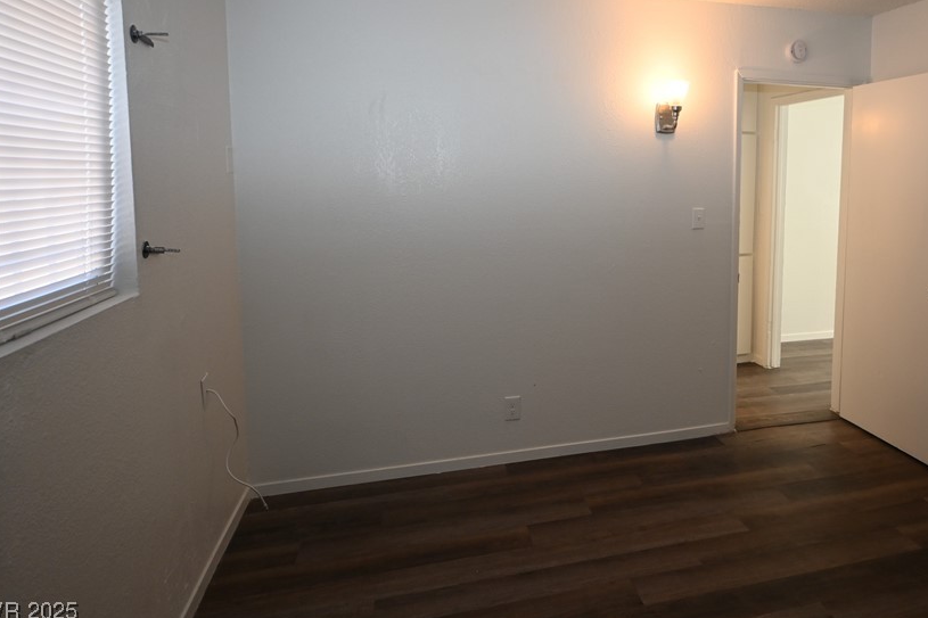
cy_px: 223
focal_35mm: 24
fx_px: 619
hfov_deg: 72.4
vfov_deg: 52.4
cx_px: 588
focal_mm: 12
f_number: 4
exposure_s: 1/60
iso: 400
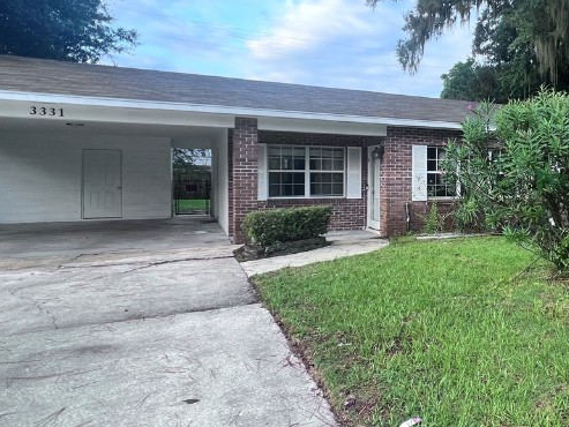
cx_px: 451
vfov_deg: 51.2
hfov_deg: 60.3
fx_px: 444
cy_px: 183
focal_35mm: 27
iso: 64
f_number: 1.8
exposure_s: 1/99
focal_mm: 1.57
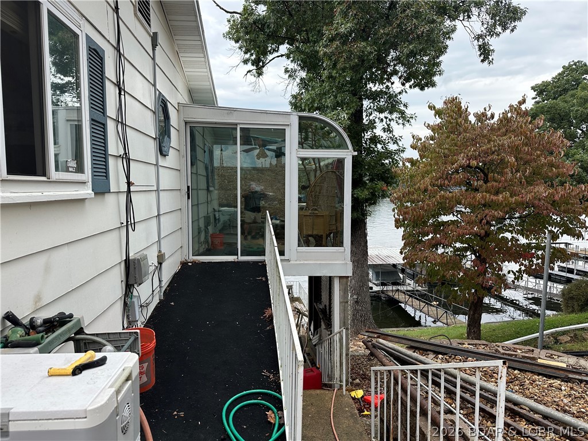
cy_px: 220
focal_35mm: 24
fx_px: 408
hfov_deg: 71.6
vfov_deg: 56.8
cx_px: 294
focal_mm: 6.86
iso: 80
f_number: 1.78
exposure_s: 1/785
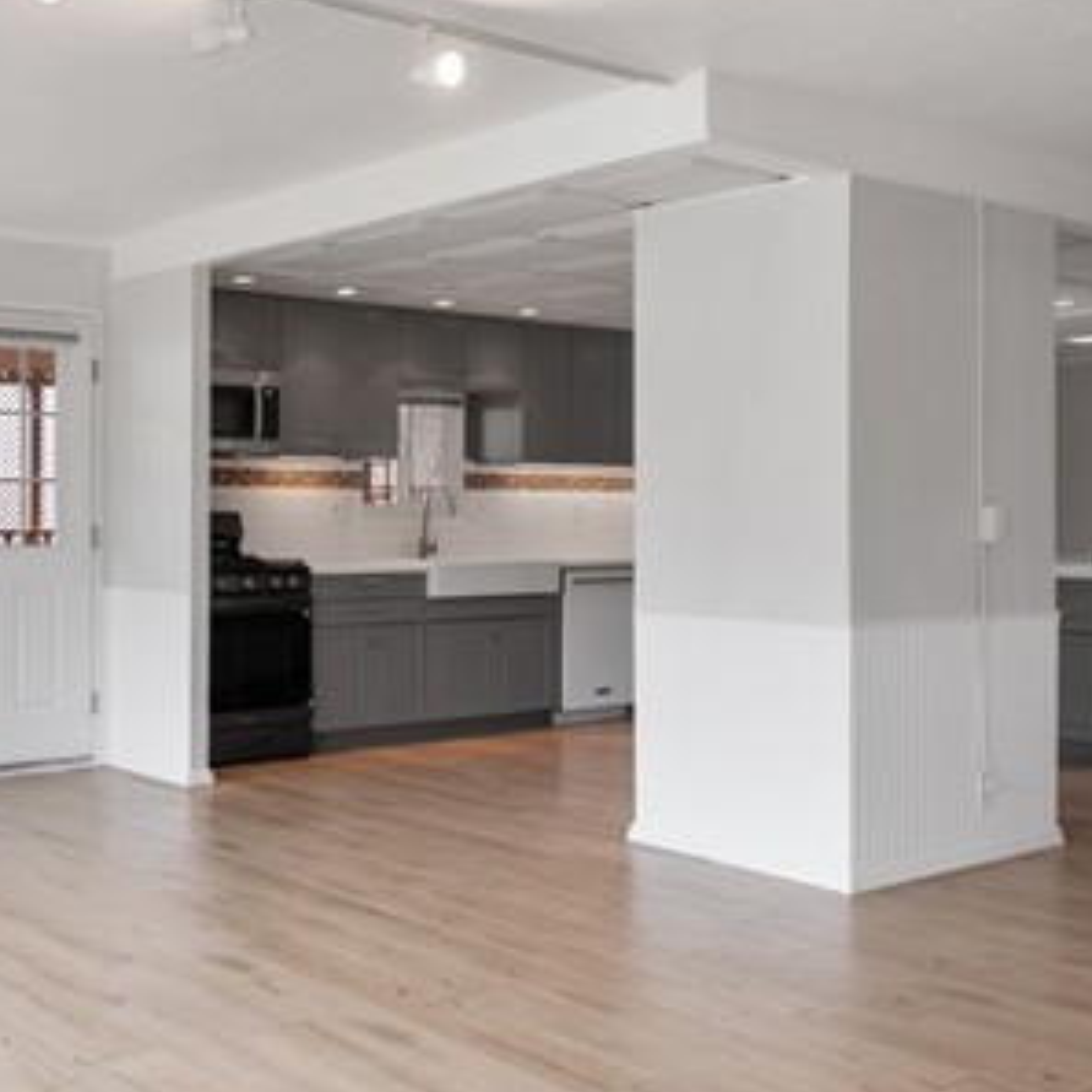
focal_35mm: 41
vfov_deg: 40.9
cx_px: 191
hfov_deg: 39.1
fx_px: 1463
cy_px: 498
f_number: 8
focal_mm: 14
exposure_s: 1/6
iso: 100
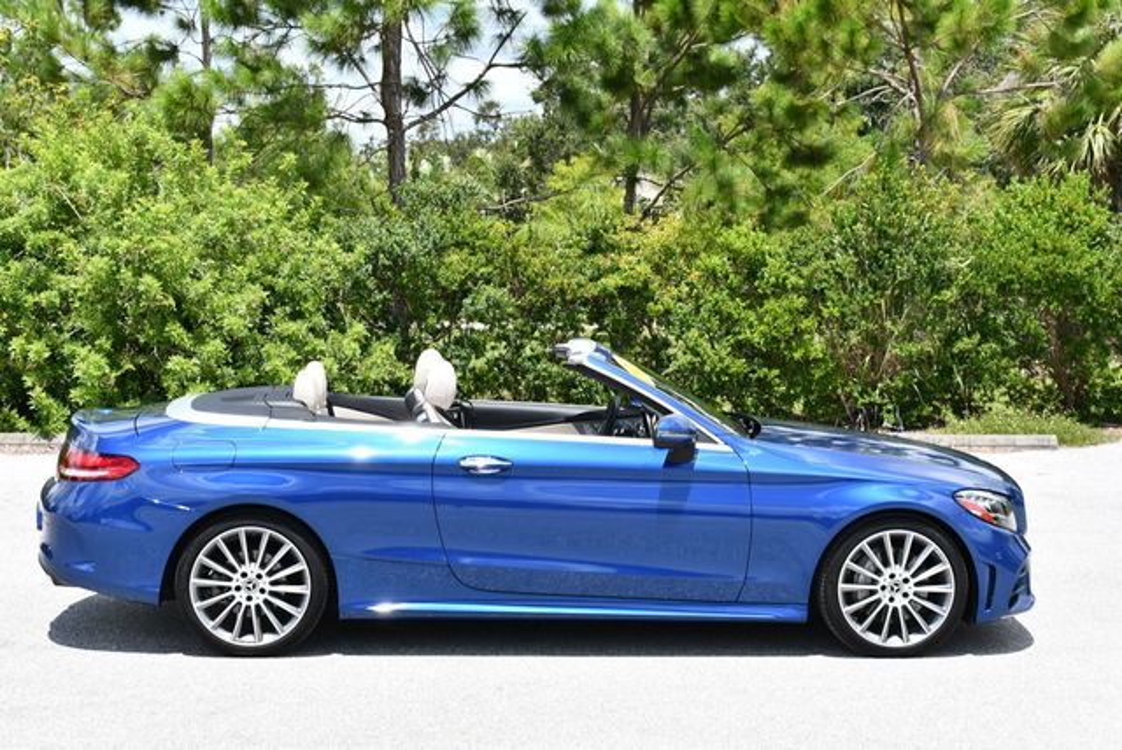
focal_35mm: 64
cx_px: 561
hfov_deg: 31.4
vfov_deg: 21.3
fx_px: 1996
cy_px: 375
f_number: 8
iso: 125
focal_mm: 32
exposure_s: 1/250
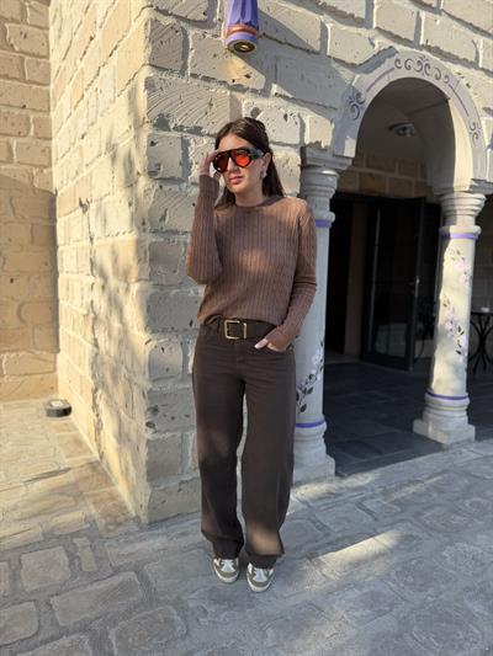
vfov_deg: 71.6
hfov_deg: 56.8
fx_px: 456
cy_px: 328
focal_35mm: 24
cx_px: 246
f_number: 1.78
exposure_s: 1/1618
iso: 100
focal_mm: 6.76
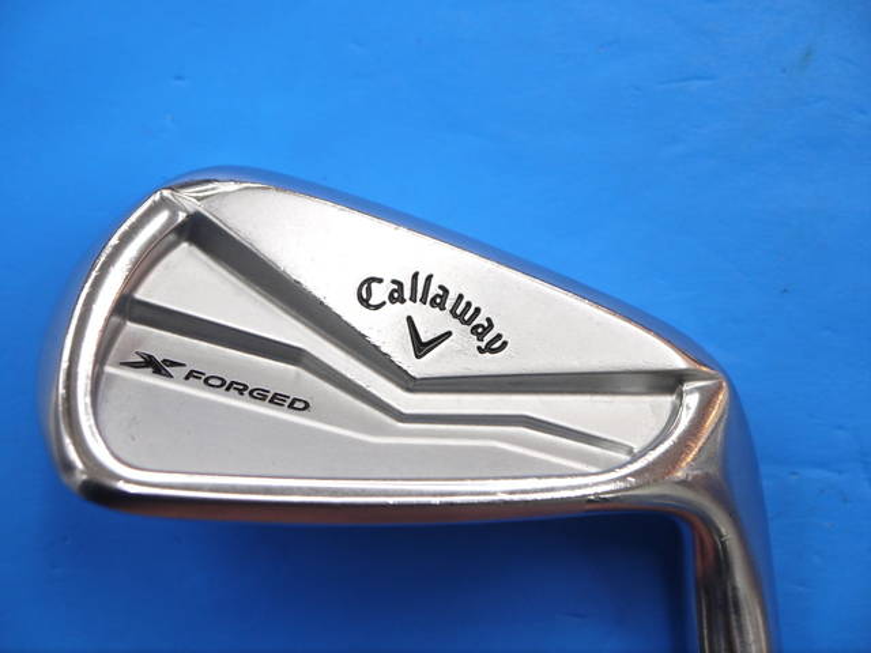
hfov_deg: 23.3
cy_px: 326
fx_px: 2114
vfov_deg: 17.6
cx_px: 436
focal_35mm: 84
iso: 400
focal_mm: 42
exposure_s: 1/80
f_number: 5.6
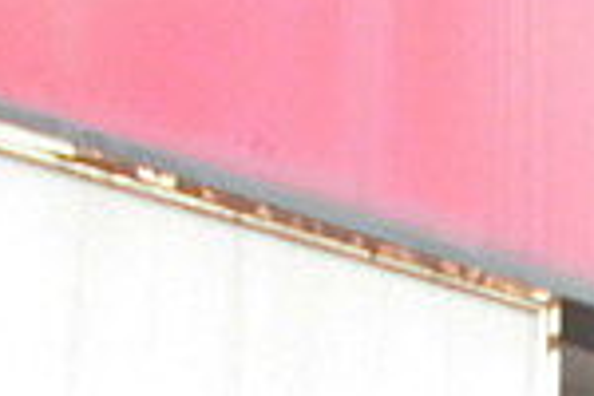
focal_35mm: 115
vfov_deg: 10.3
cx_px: 863
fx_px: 1897
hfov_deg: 16.4
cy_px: 942
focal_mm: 4.6
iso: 200
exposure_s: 1/60
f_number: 3.5
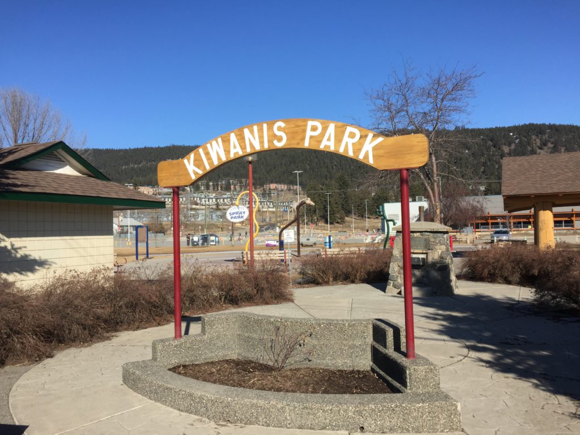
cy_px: 218
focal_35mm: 29
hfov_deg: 61.7
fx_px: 486
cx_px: 290
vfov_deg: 48.2
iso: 32
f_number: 2.2
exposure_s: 1/2083
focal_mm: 4.15
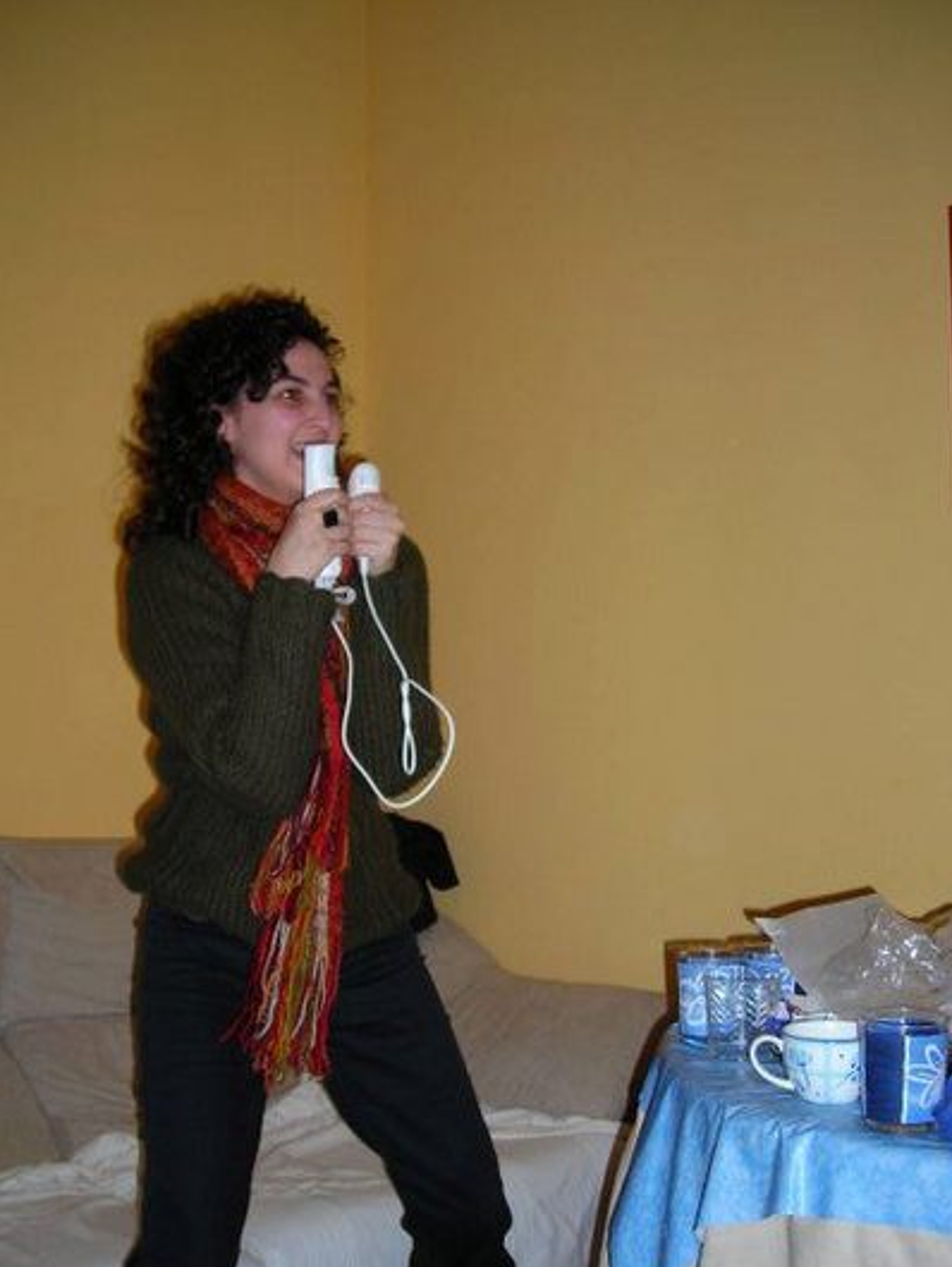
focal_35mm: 43
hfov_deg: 33.6
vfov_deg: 43.8
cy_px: 708
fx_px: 1575
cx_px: 498
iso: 80
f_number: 3.2
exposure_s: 1/60.1
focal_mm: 6.3
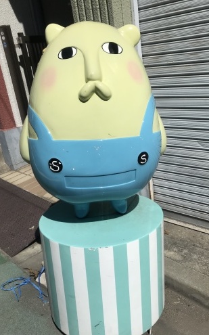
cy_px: 169
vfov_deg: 62.9
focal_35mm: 30
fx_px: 274
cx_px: 116
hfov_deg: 41.7
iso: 20
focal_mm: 3.99
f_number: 1.8
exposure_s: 1/8000
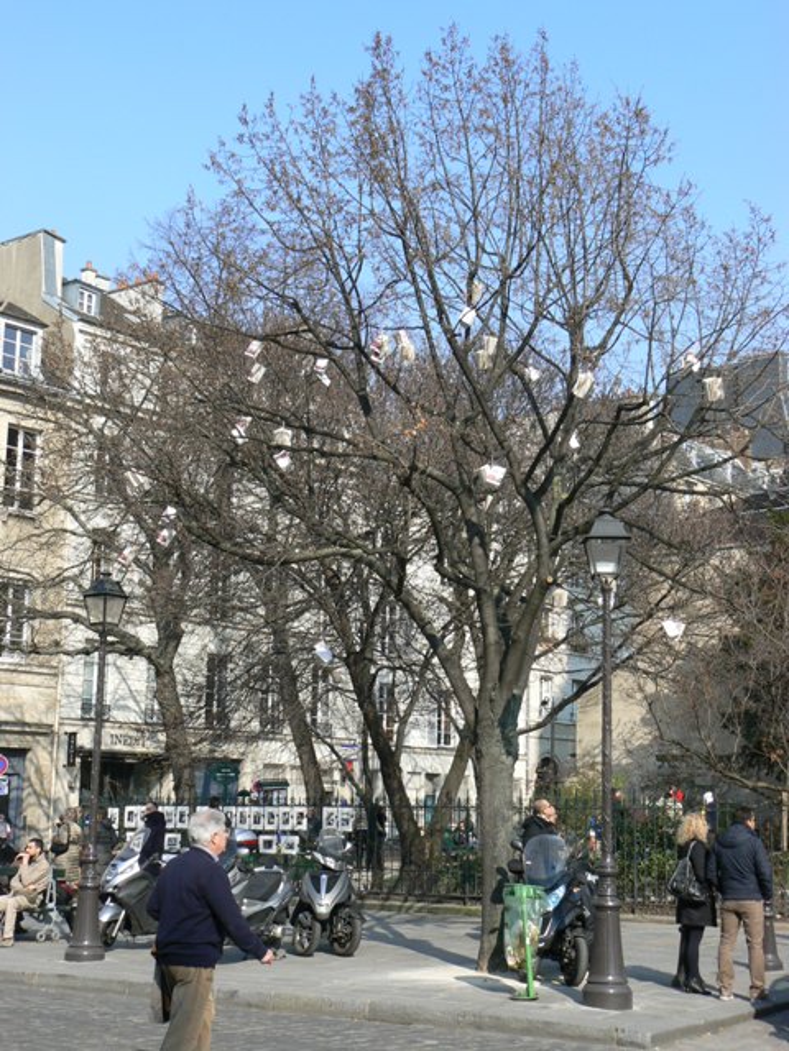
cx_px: 394
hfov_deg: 27.0
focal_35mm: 54
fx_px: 1641
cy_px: 526
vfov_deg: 35.5
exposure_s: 1/320
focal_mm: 8.9
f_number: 5.6
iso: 80
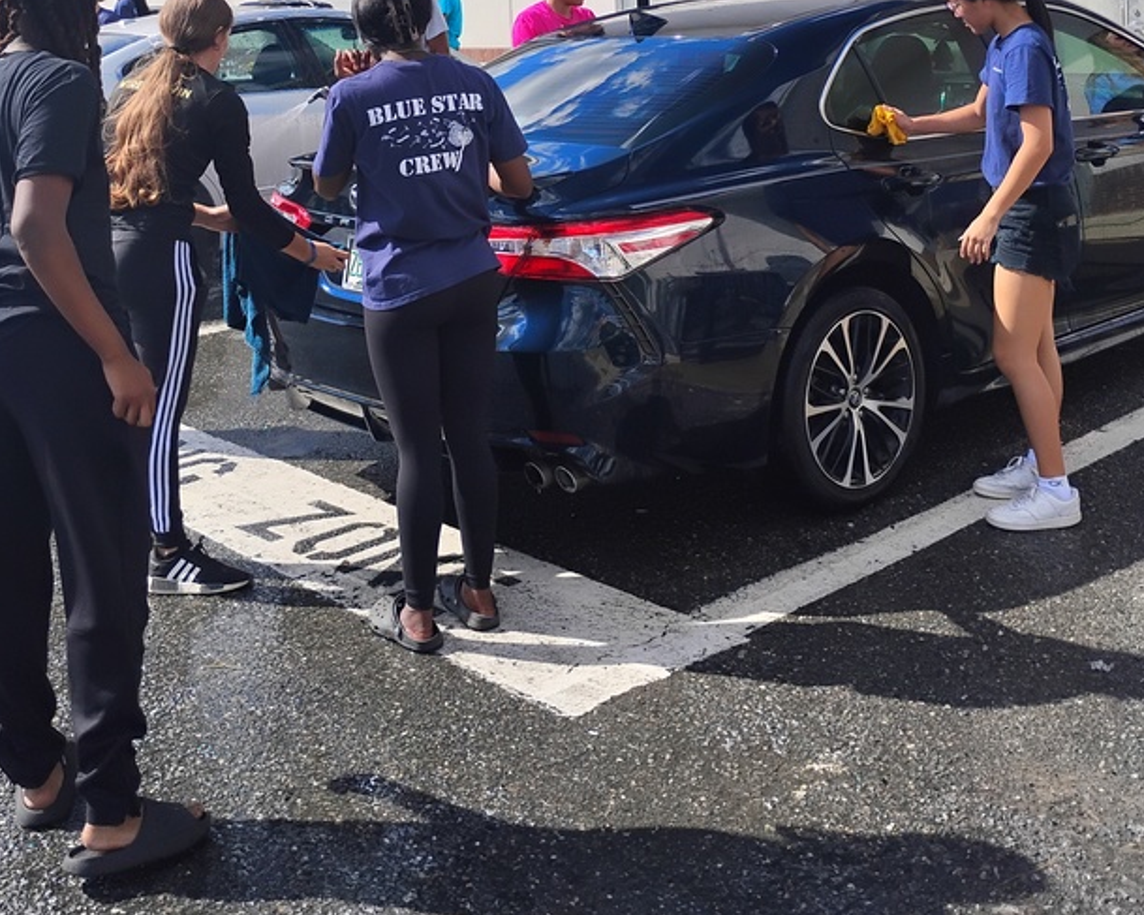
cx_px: 527
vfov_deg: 31.3
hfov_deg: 40.3
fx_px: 1557
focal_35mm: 46
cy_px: 96
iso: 100
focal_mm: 4.26
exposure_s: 1/996
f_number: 1.8
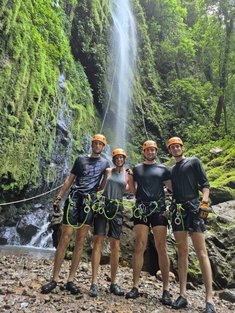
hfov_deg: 58.9
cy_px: 156
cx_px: 118
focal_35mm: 23
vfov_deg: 73.9
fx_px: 208
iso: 250
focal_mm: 5.4
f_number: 1.8
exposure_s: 1/120
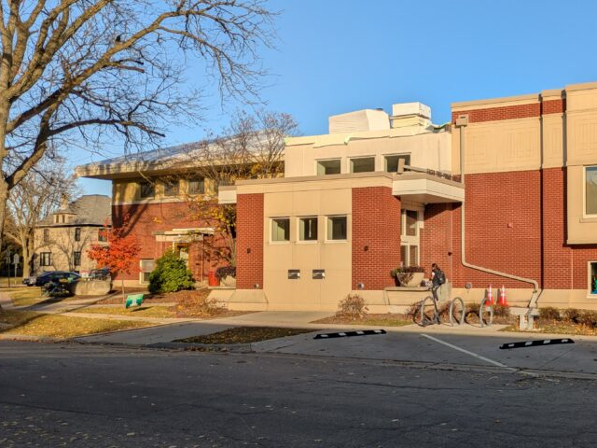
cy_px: 254
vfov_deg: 35.9
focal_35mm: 40
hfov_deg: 44.7
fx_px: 690
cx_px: 471
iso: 50
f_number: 1.89
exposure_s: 1/2222
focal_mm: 5.43
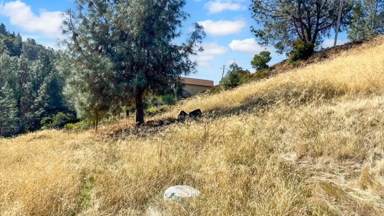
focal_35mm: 29
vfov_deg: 40.1
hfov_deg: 66.0
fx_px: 295
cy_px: 128
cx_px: 189
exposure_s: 1/3571
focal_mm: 5.7
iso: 50
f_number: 1.5
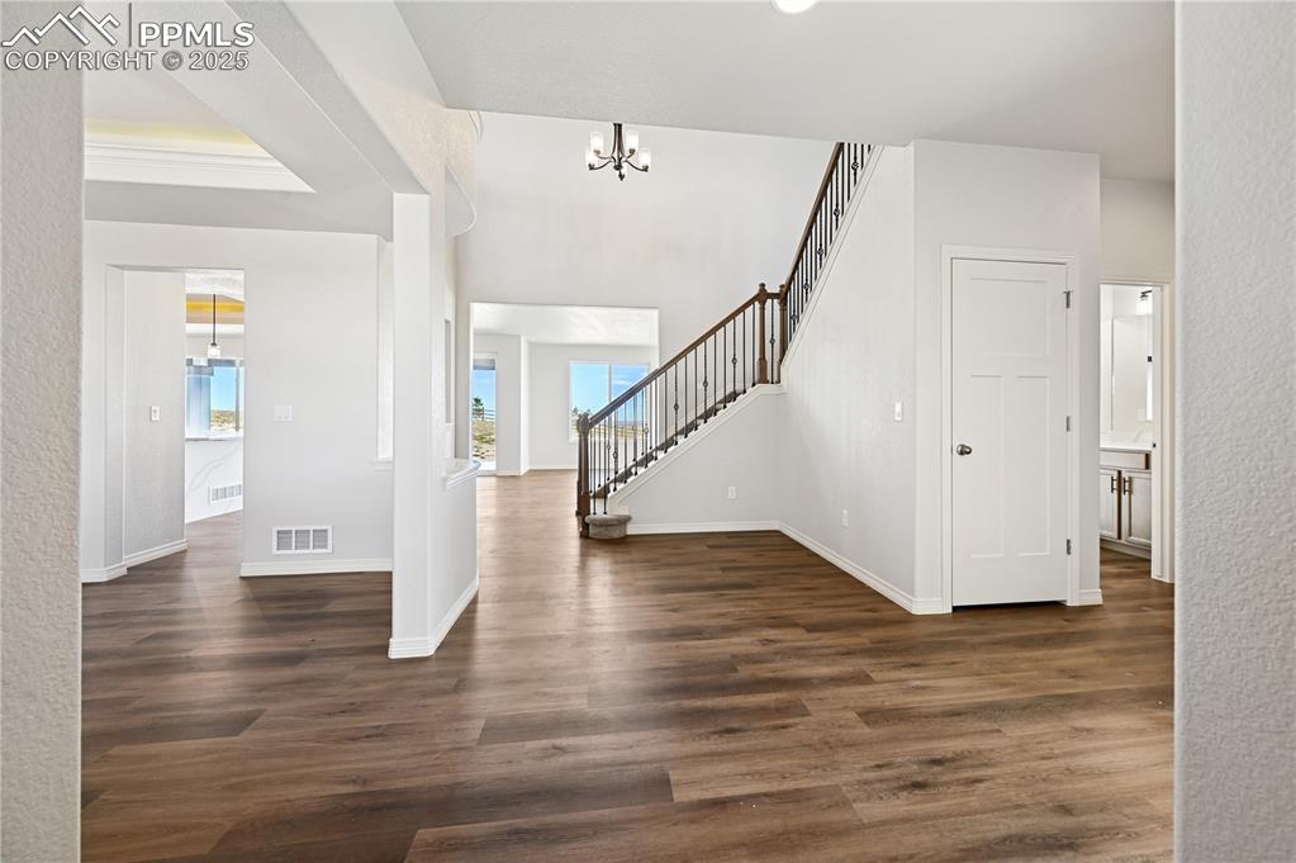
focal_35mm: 14
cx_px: 648
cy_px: 432
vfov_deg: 81.1
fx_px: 504
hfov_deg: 104.3
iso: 320
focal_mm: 14
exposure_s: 1/60
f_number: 8
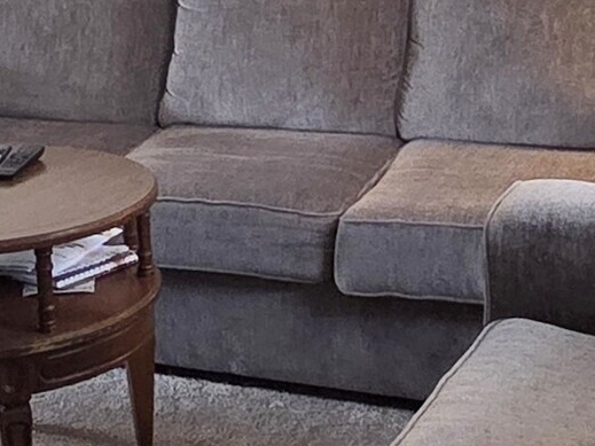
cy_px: 8
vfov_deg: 18.7
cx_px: 91
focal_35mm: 77
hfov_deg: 24.8
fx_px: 1323
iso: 400
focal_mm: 2.2
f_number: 2.2
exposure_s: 1/60
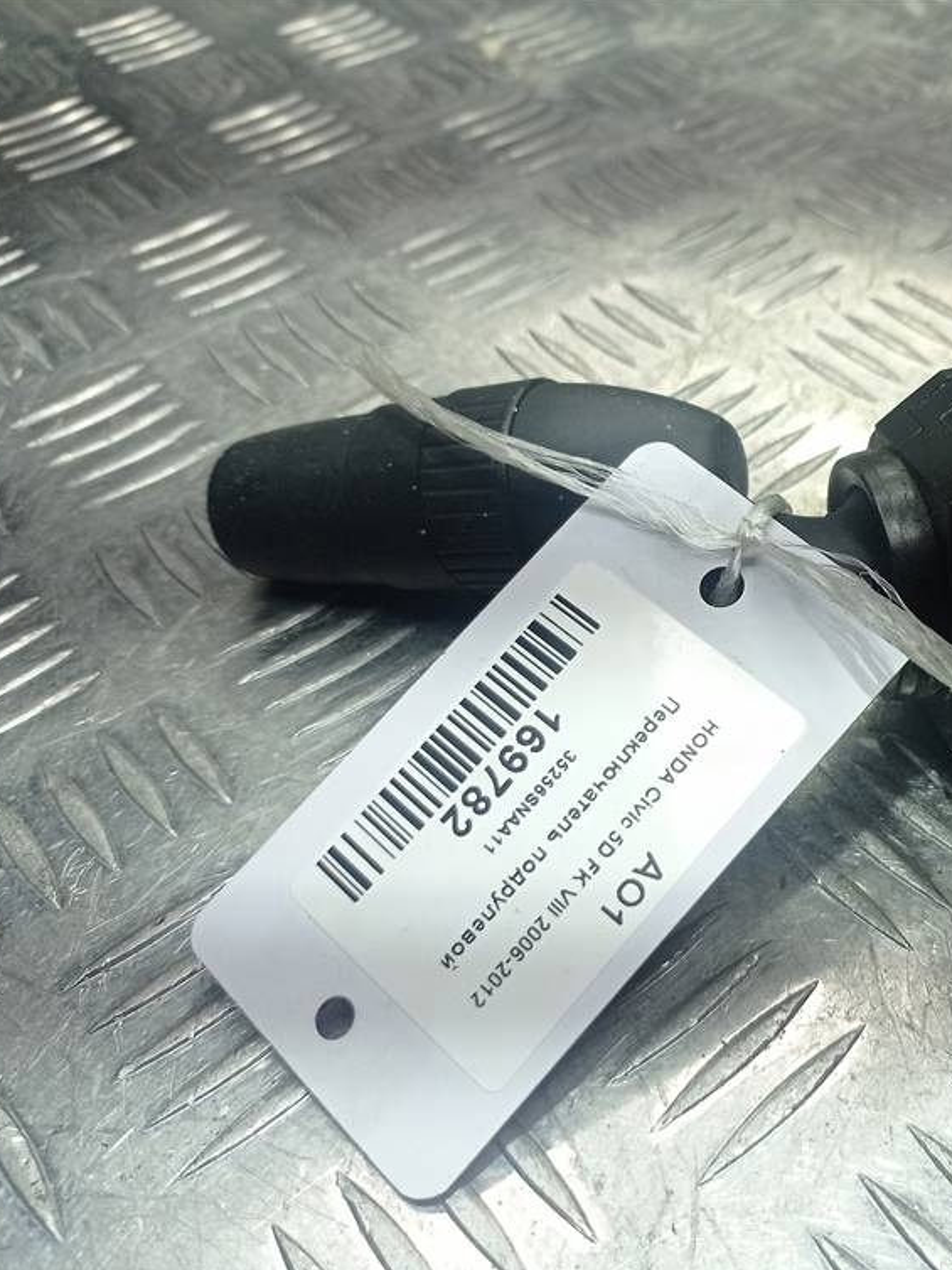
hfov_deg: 36.0
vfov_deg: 49.0
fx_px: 1393
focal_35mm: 38
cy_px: 638
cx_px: 812
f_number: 1.79
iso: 103
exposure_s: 1/350
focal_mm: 4.7
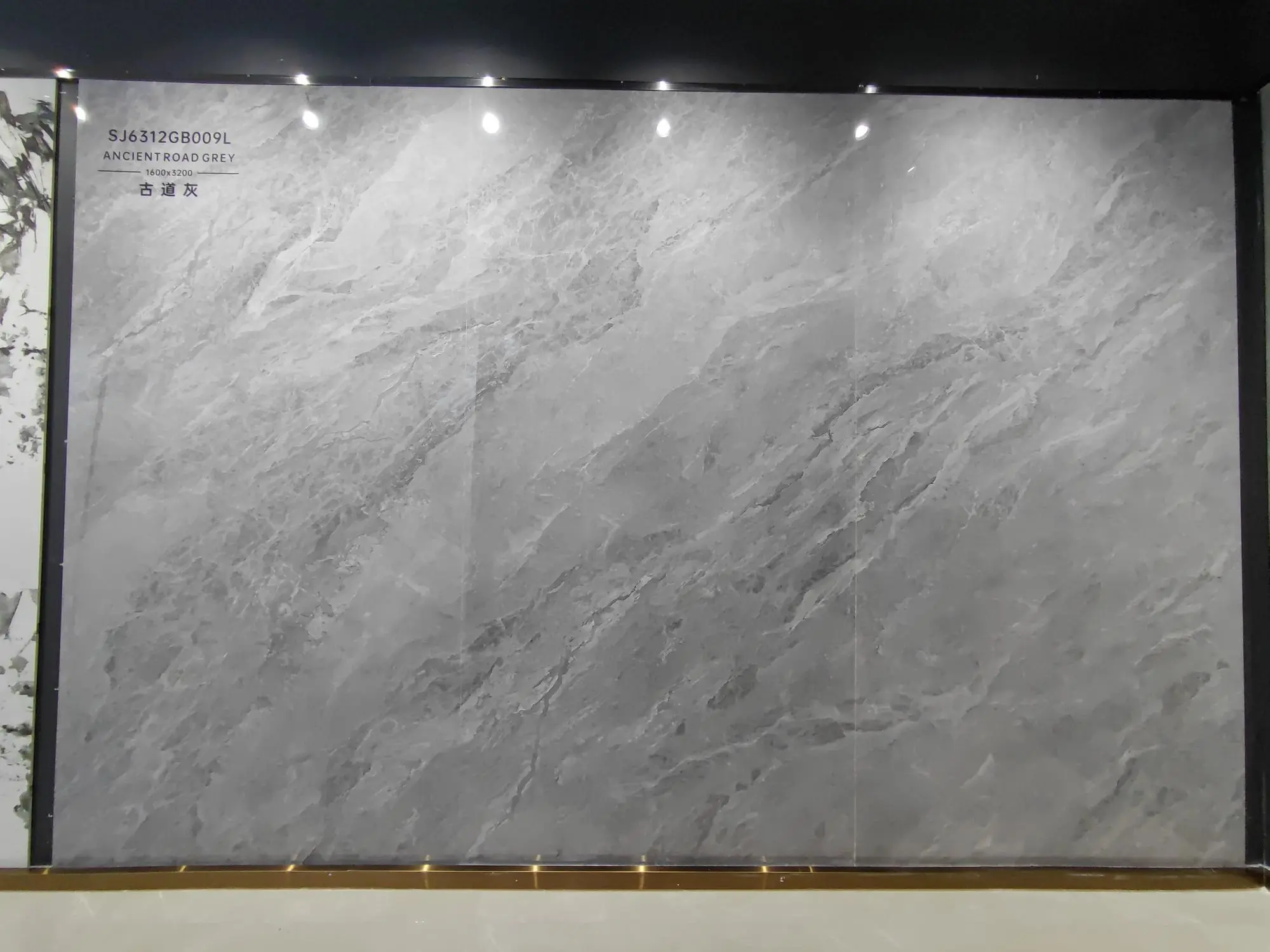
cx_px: 635
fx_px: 550
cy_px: 476
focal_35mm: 15
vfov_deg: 81.7
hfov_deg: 98.2
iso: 100
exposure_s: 1/60
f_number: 2.2
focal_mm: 2.35
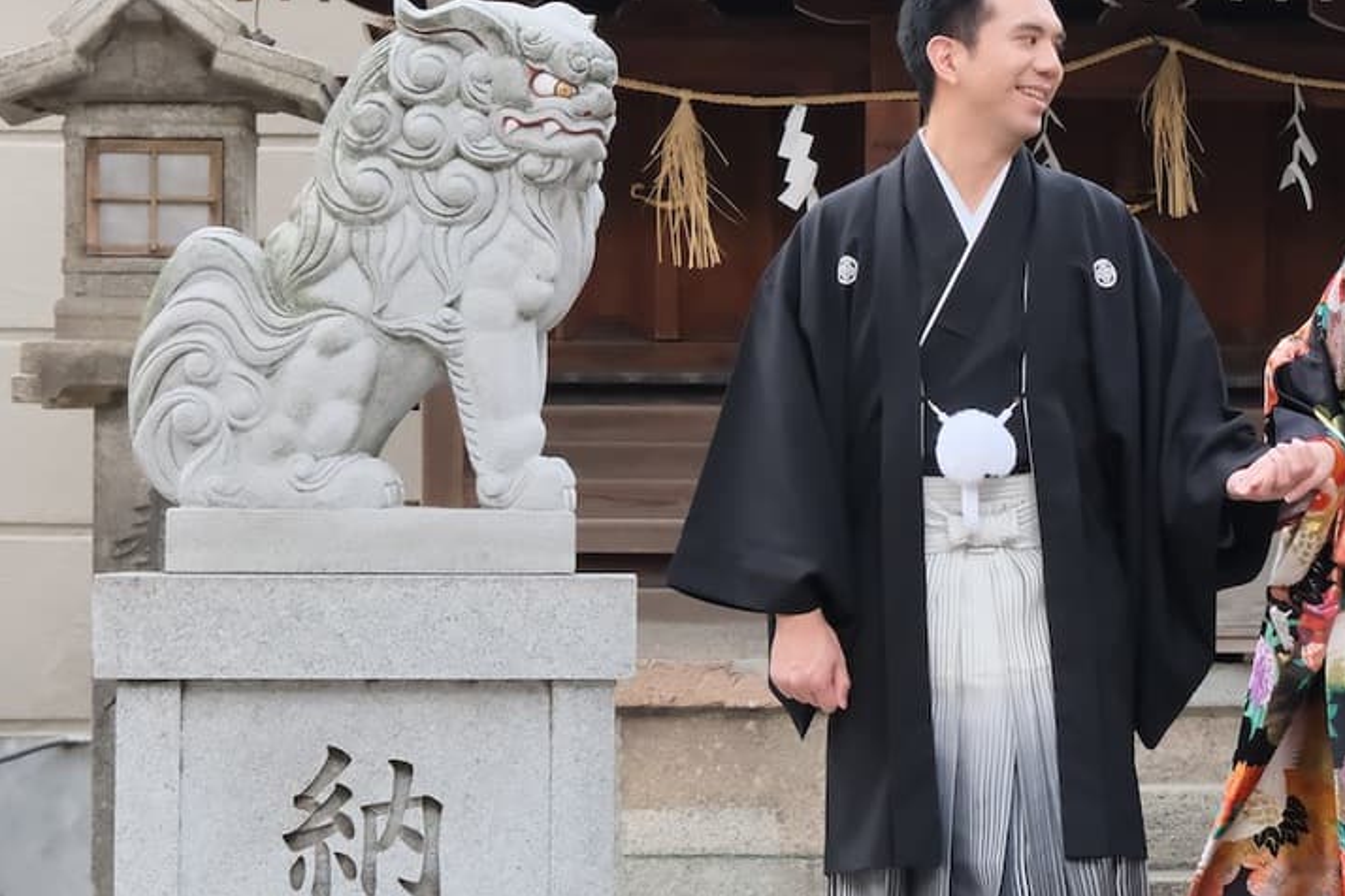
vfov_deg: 10.6
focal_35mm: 129
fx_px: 4819
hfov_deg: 15.7
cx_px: 1262
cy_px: 448
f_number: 5.6
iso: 1600
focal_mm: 42.9
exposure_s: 1/160
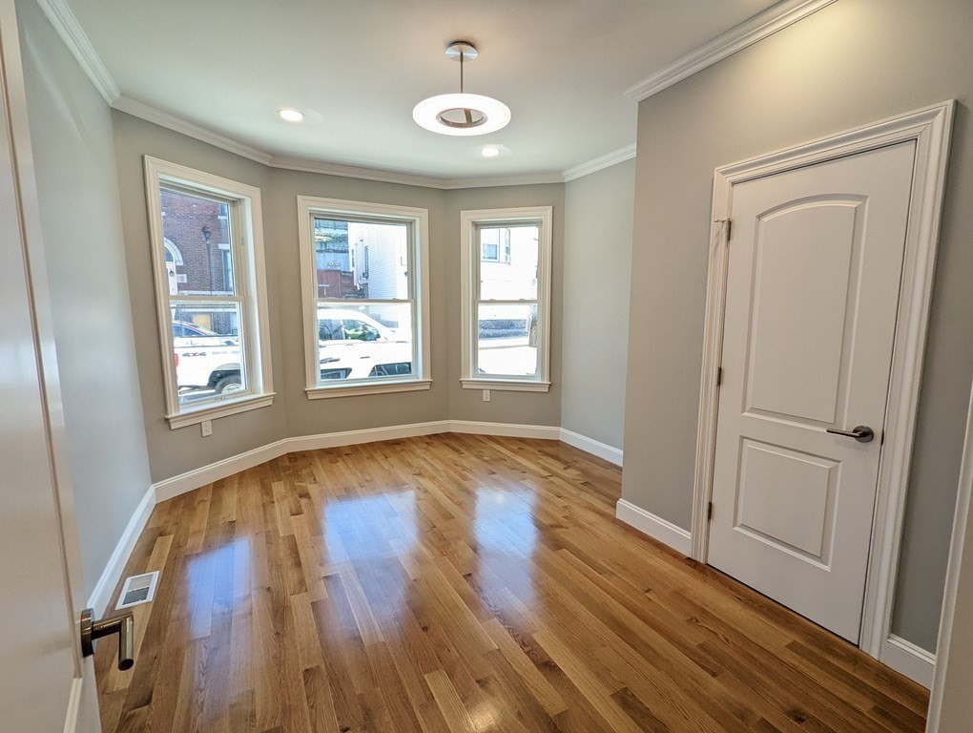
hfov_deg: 94.4
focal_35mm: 16
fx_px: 450
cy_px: 366
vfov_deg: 78.2
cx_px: 486
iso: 124
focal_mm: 2.35
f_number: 2.2
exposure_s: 1/120
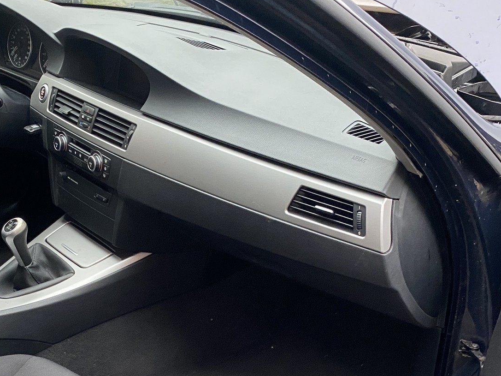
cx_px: 194
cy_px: 334
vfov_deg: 28.6
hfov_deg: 38.7
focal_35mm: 49
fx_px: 709
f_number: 1.8
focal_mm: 4.25
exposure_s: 1/60
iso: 400
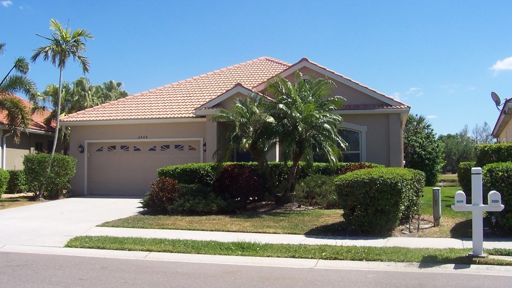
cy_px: 141
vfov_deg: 29.0
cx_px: 257
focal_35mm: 41
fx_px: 557
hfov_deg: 49.4
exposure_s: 1/350
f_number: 5.6
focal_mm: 5.6
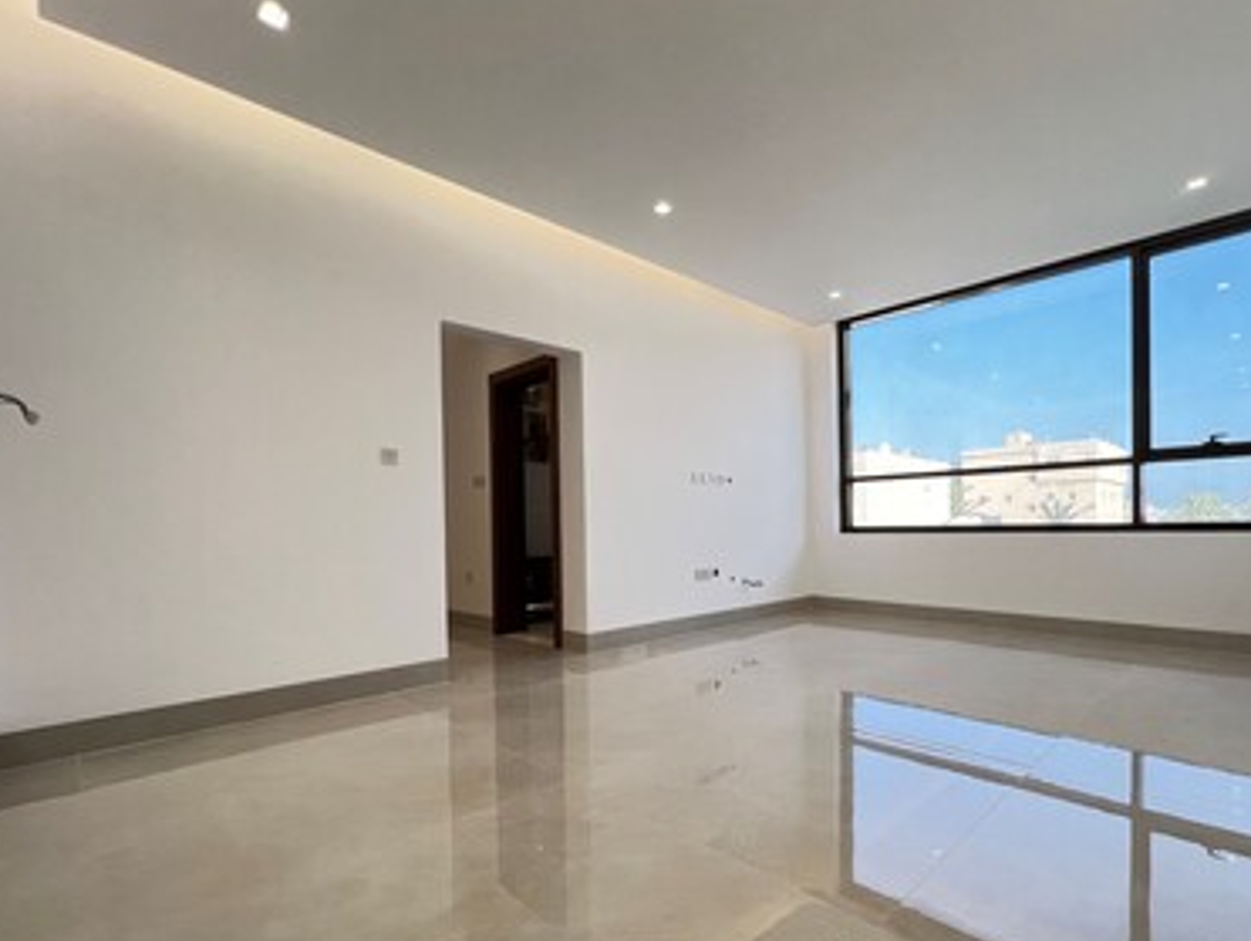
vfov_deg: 77.8
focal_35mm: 16
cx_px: 693
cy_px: 535
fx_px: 579
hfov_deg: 94.1
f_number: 1.8
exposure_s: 1/100
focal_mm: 1.57
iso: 125
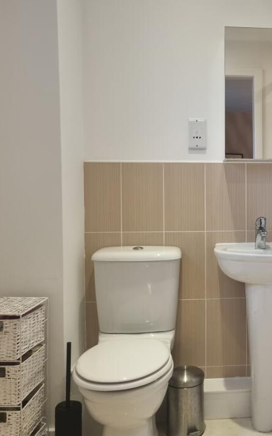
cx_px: 245
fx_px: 475
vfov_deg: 49.3
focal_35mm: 40
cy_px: 206
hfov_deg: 30.5
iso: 250
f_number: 1.8
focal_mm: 5.4
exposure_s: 1/50
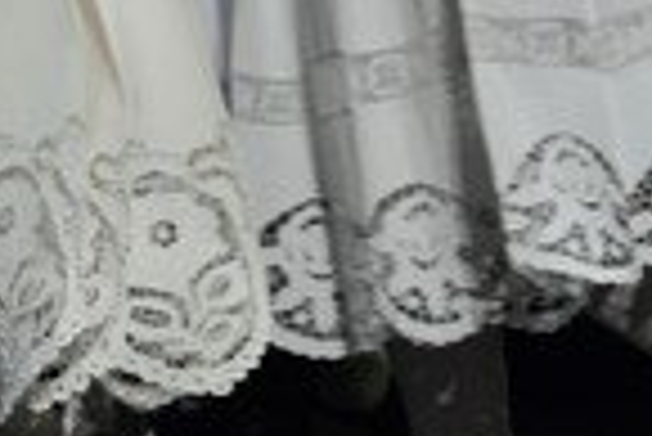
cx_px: -436
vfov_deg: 4.8
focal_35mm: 278
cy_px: -616
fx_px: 5040
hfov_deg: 7.2
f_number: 7.1
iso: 3200
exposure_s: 1/200
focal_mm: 48
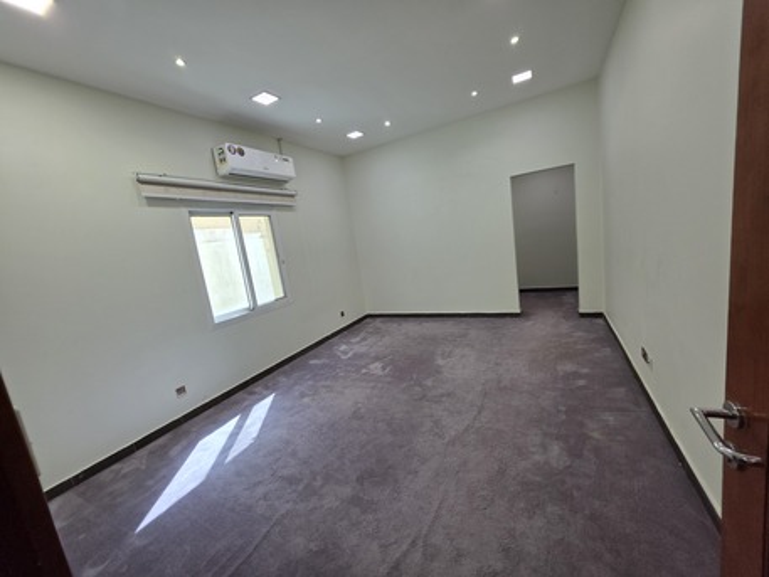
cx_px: 384
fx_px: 289
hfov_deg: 106.2
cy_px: 288
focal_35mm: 13
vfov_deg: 89.9
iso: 64
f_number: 1.9
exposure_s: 1/100
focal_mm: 2.2
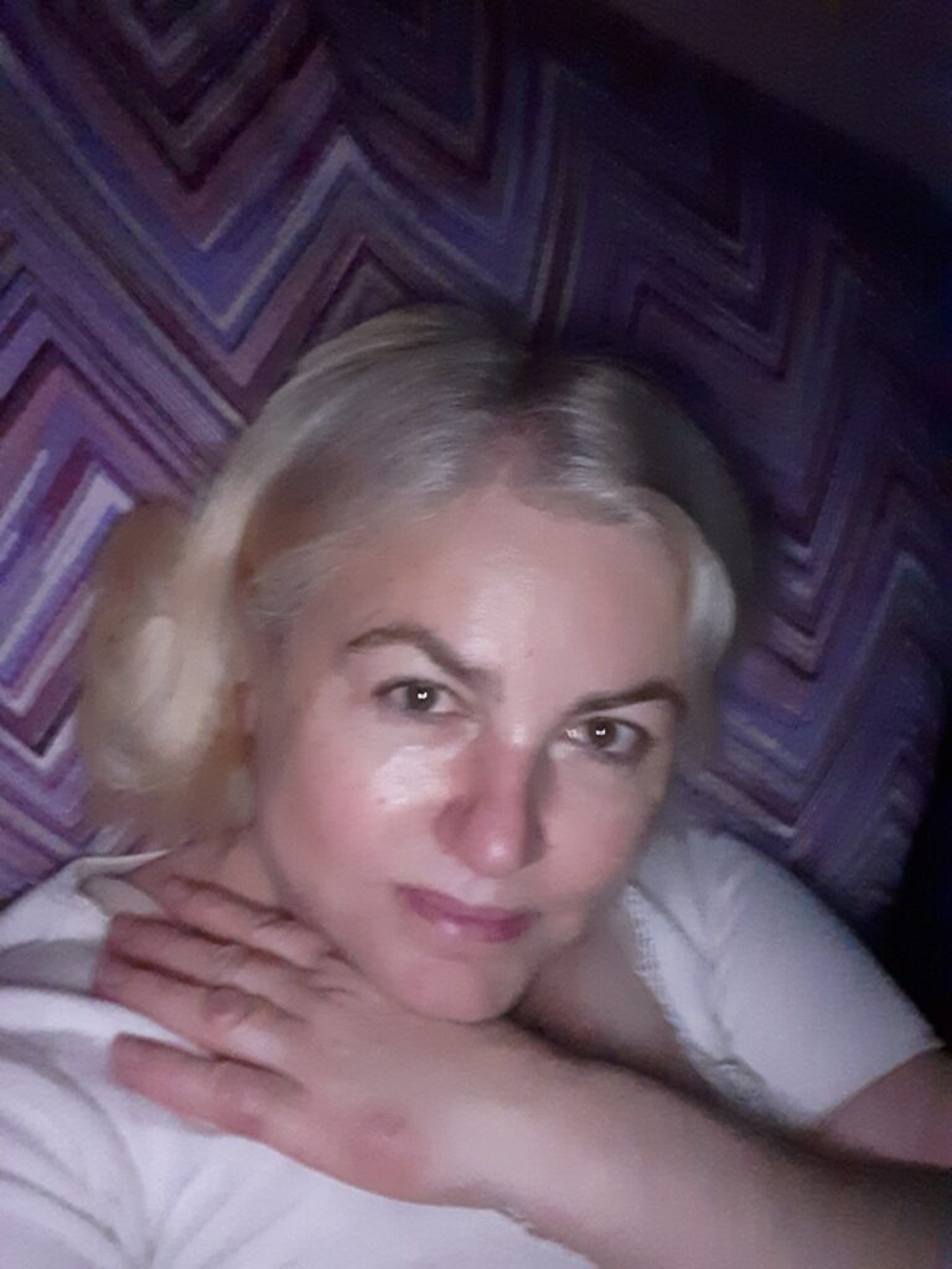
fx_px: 1137
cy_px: 634
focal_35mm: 31
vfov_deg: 58.4
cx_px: 476
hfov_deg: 45.4
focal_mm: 2.61
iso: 800
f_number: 2
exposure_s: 1/8
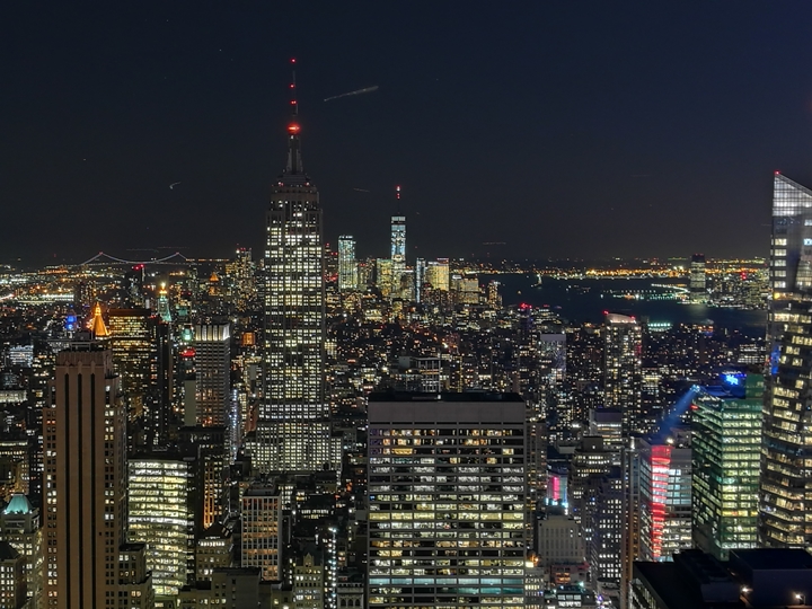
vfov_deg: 26.1
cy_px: 304
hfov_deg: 34.3
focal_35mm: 56
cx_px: 406
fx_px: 1314
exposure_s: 12.5
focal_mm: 4.5
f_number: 2.2
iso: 100
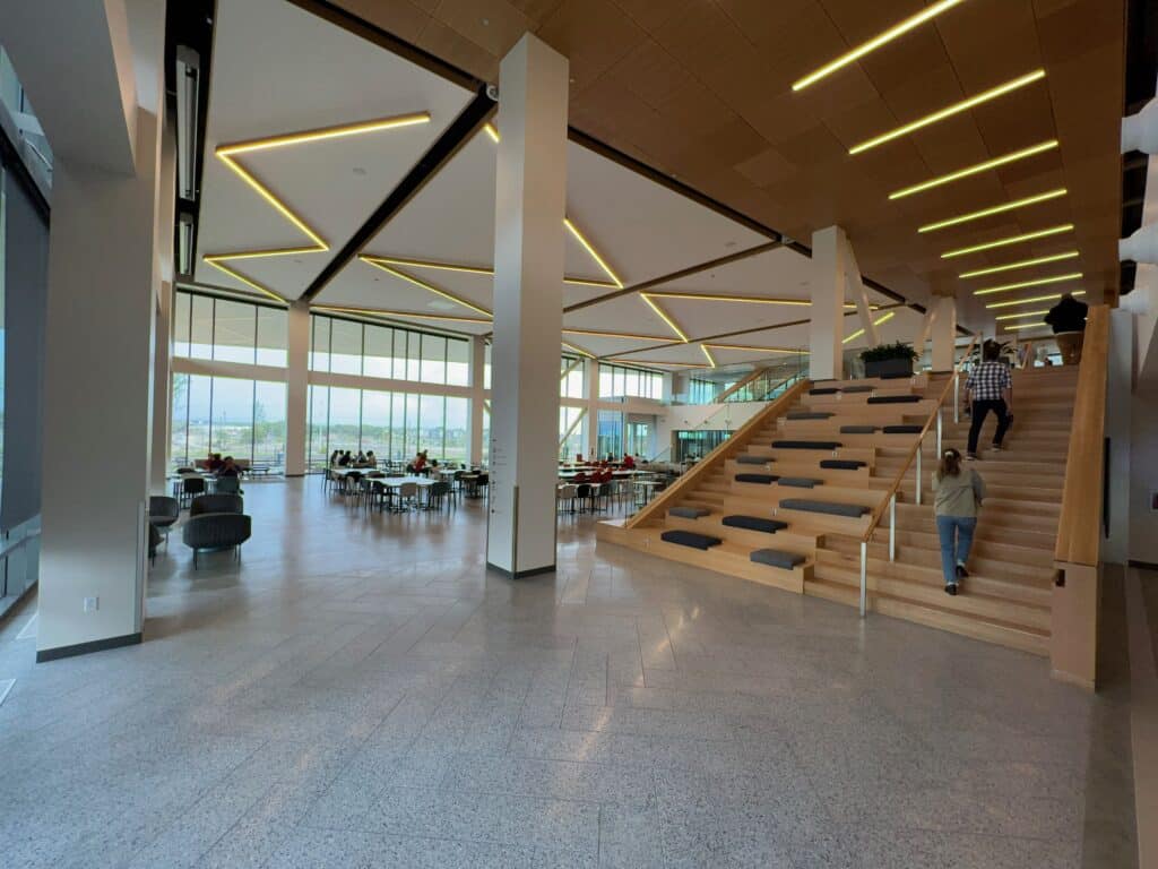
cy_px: 434
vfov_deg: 89.9
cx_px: 579
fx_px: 435
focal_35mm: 13
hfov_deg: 106.2
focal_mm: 1.57
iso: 50
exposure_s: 1/60
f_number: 1.8
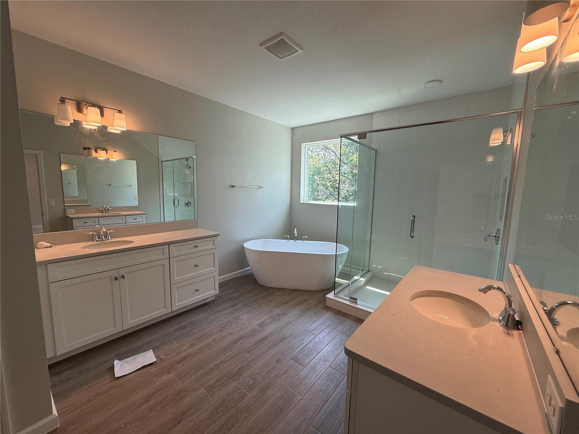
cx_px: 290
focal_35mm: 14
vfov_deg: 85.7
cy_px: 217
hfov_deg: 102.1
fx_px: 234
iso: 80
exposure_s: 1/120
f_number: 2.2
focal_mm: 2.22
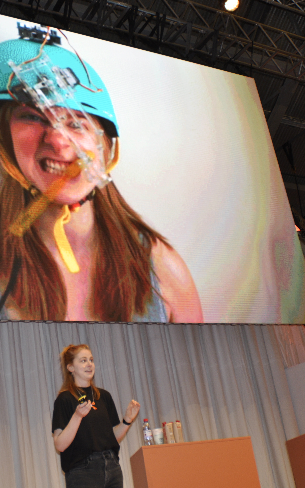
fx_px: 559
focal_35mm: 42
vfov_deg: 47.2
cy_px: 247
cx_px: 80
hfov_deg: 30.1
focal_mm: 18
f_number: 3.5
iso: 400
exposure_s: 1/160
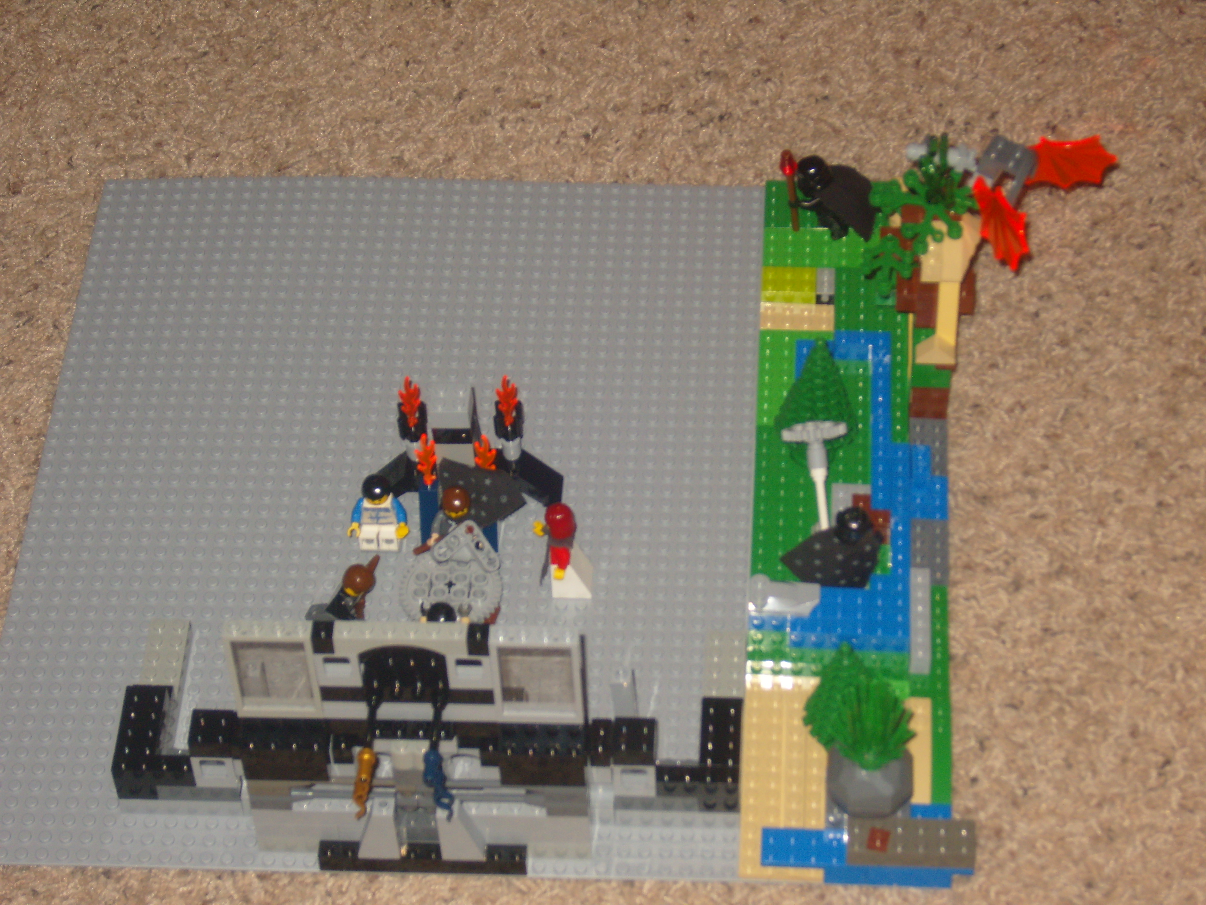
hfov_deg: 18.7
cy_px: 452
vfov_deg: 14.1
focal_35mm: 105
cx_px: 603
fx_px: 3658
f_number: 5.1
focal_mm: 22.2
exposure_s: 1/60
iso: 133
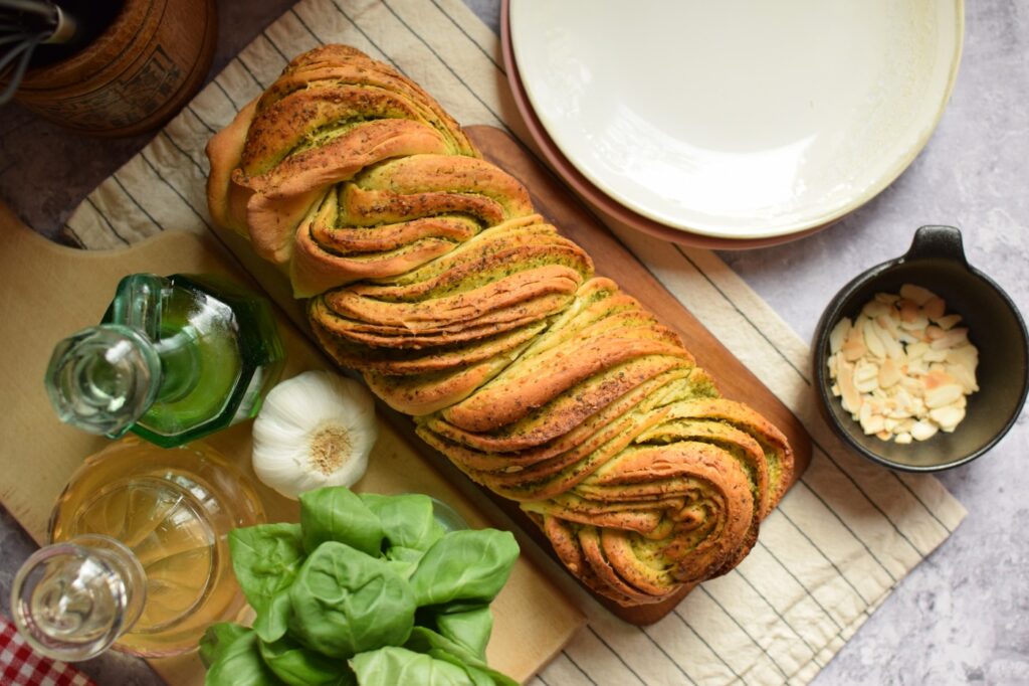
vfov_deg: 25.7
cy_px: 343
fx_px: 1500
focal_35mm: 52
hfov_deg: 37.9
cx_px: 514
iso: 400
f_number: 4
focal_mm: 35
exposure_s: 1/100
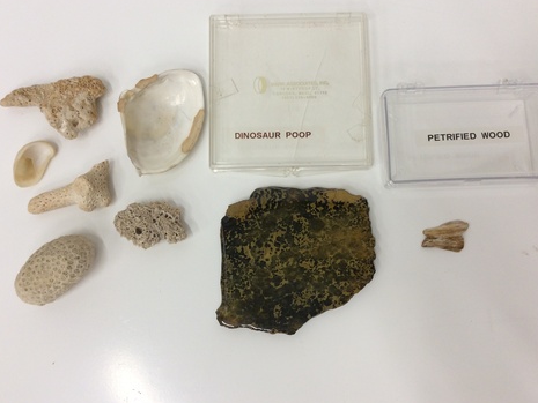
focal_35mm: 33
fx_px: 513
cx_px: 268
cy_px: 202
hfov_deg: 55.3
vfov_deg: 43.0
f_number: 2.4
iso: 50
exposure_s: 1/24
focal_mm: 3.3
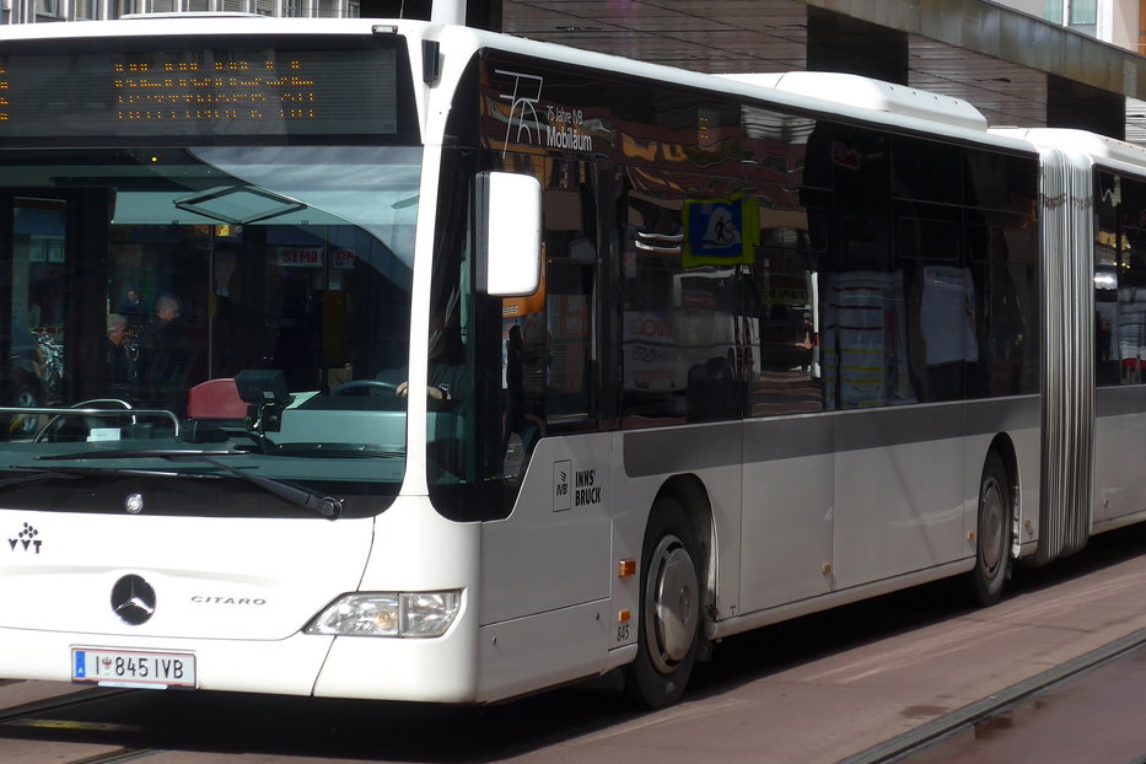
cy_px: 298
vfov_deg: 11.9
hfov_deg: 17.8
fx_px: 3661
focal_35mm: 115
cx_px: 539
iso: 80
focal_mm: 17
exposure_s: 1/500
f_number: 4.5
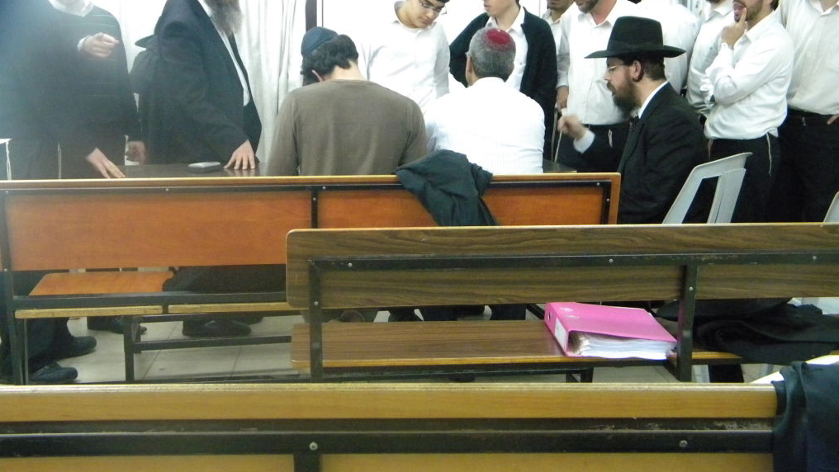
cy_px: 181
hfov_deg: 45.5
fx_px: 1001
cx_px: 418
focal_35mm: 45
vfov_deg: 26.5
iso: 800
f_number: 3.8
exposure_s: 1/30.2
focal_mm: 7.3
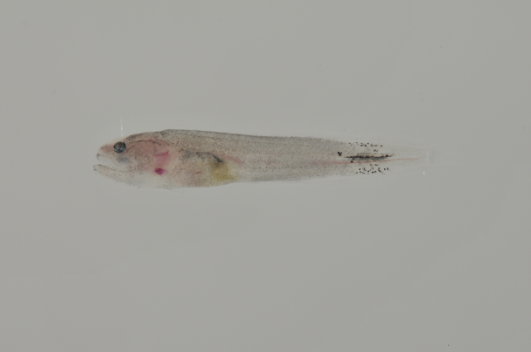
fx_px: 2320
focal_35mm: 158
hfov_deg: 13.1
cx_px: 266
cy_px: 176
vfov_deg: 8.7
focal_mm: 105
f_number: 40
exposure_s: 1/60
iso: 200
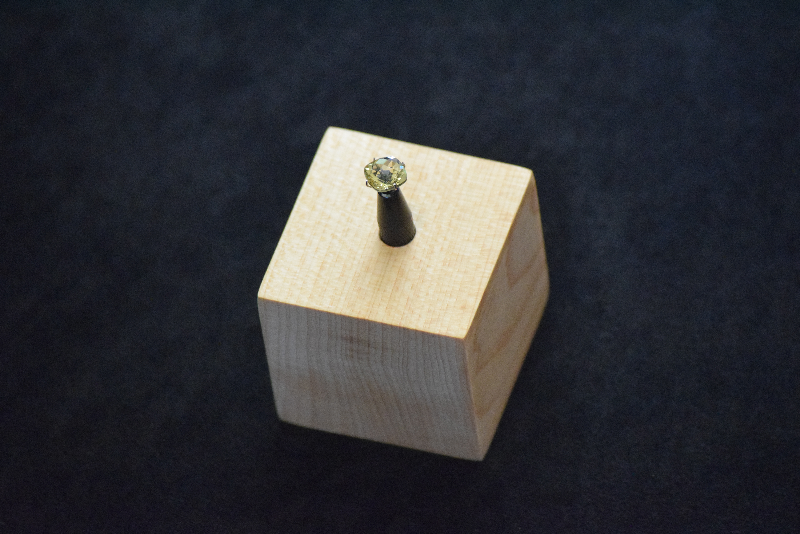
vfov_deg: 5.9
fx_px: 5166
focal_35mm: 232
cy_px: 267
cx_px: 400
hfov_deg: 8.9
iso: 6400
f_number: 5
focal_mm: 155
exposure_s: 1/160
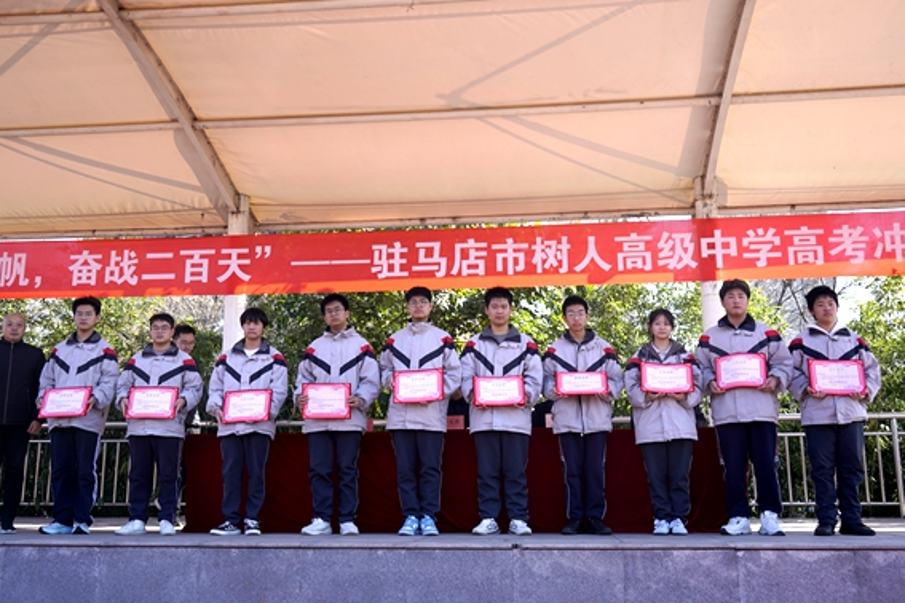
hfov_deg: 53.1
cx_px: 437
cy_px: 286
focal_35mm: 36
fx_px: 905
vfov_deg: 36.9
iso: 100
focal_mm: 34
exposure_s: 1/320
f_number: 4.5
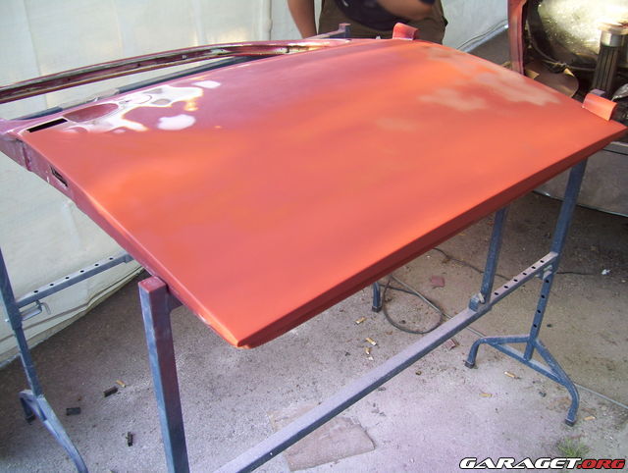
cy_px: 236
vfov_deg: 39.8
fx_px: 654
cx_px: 314
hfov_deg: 51.3
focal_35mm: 36
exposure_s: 1/60
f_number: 2.7
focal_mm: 6
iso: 80
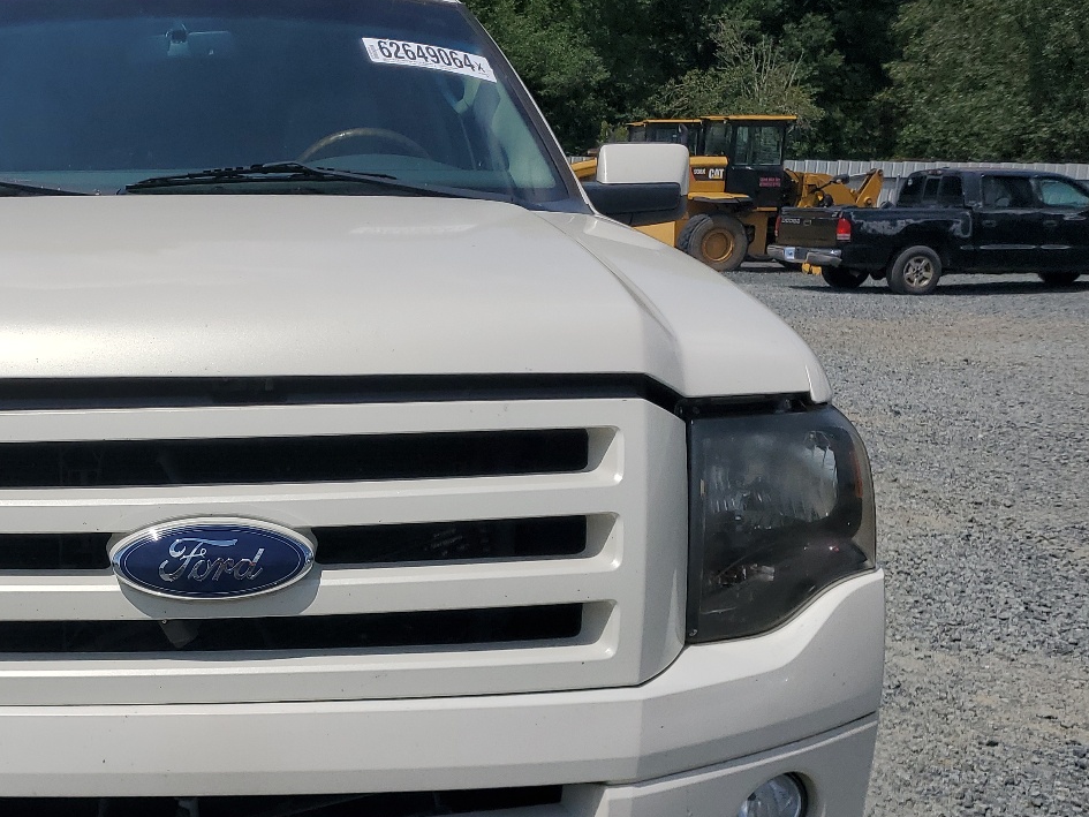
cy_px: 487
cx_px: 194
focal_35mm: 44
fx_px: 1384
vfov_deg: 32.8
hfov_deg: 40.9
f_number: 1.5
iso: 52
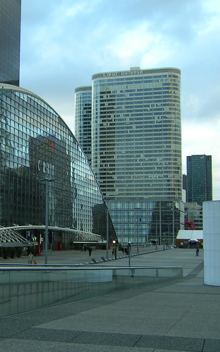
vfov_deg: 38.9
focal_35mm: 52
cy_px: 175
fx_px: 499
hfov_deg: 24.6
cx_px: 60
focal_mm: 5.6
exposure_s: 1/77.4
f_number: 2.8
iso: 50
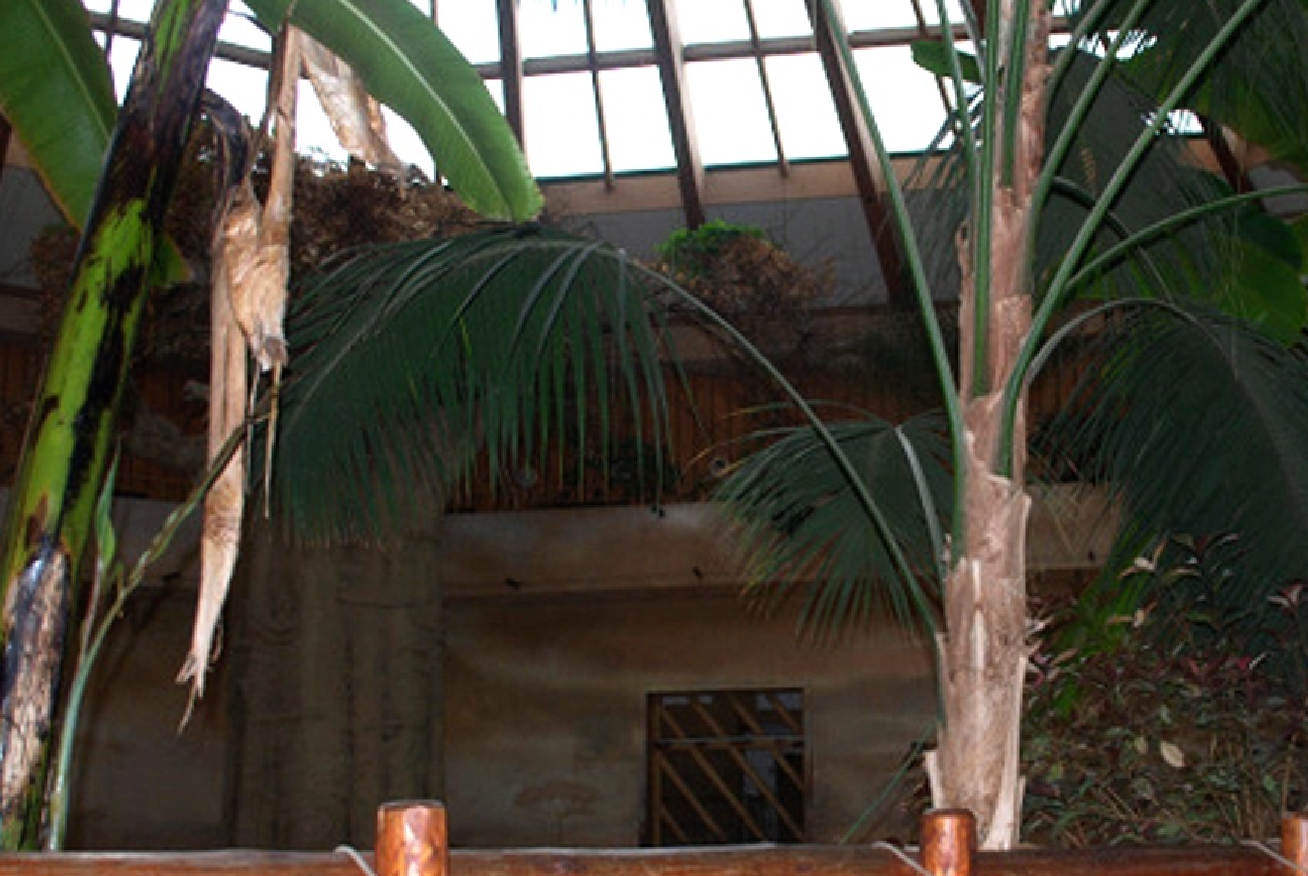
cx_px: 887
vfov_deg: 27.0
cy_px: 564
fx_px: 1819
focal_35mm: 50
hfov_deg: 39.0
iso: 200
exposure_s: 1/60
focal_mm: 18
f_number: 3.5
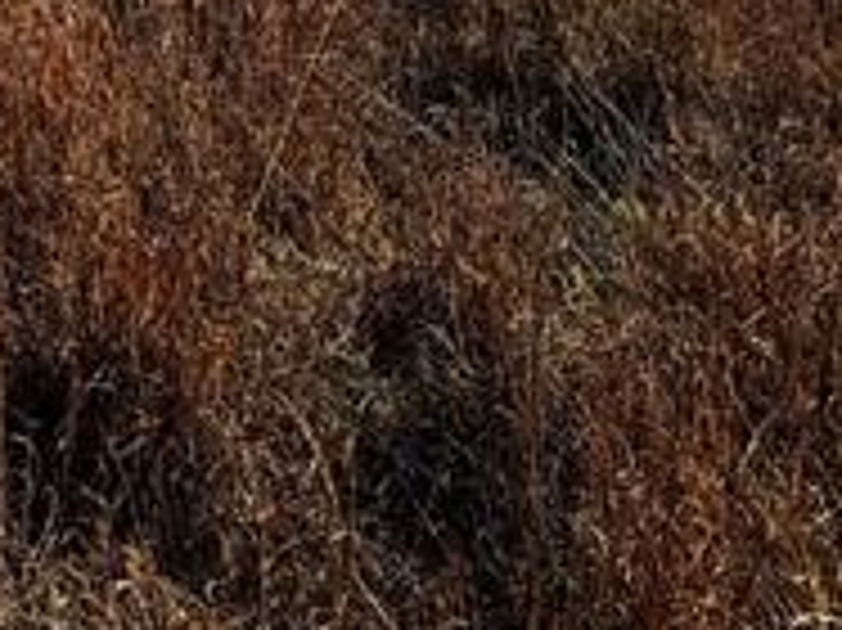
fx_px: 1993
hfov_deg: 19.4
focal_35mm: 82
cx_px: -558
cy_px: -360
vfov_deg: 16.2
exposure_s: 1/4310
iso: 80
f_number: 1.78
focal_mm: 6.76
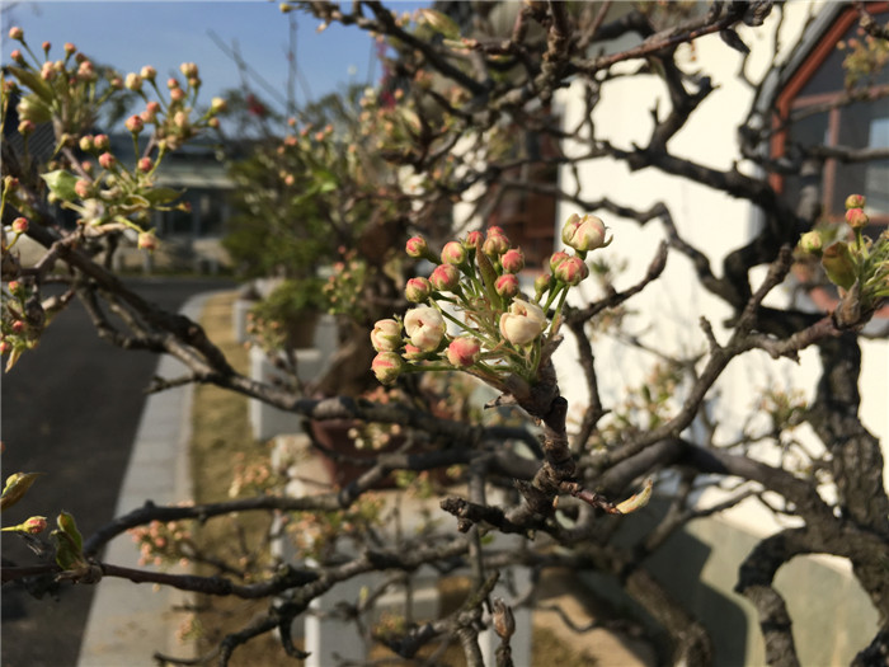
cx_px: 444
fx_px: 745
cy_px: 334
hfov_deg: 61.7
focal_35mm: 29
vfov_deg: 48.2
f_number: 2.2
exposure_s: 1/2024
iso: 25
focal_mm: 4.15
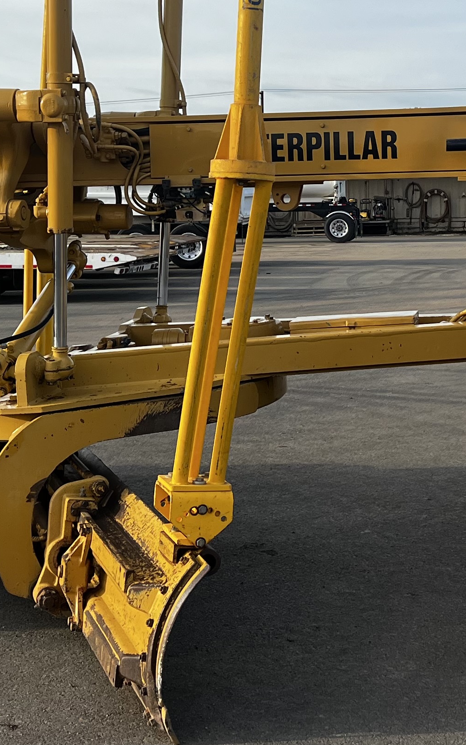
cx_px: 314
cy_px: 215
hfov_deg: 18.8
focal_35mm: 69
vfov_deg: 29.4
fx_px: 1401
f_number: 1.5
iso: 50
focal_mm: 5.7
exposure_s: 1/1972
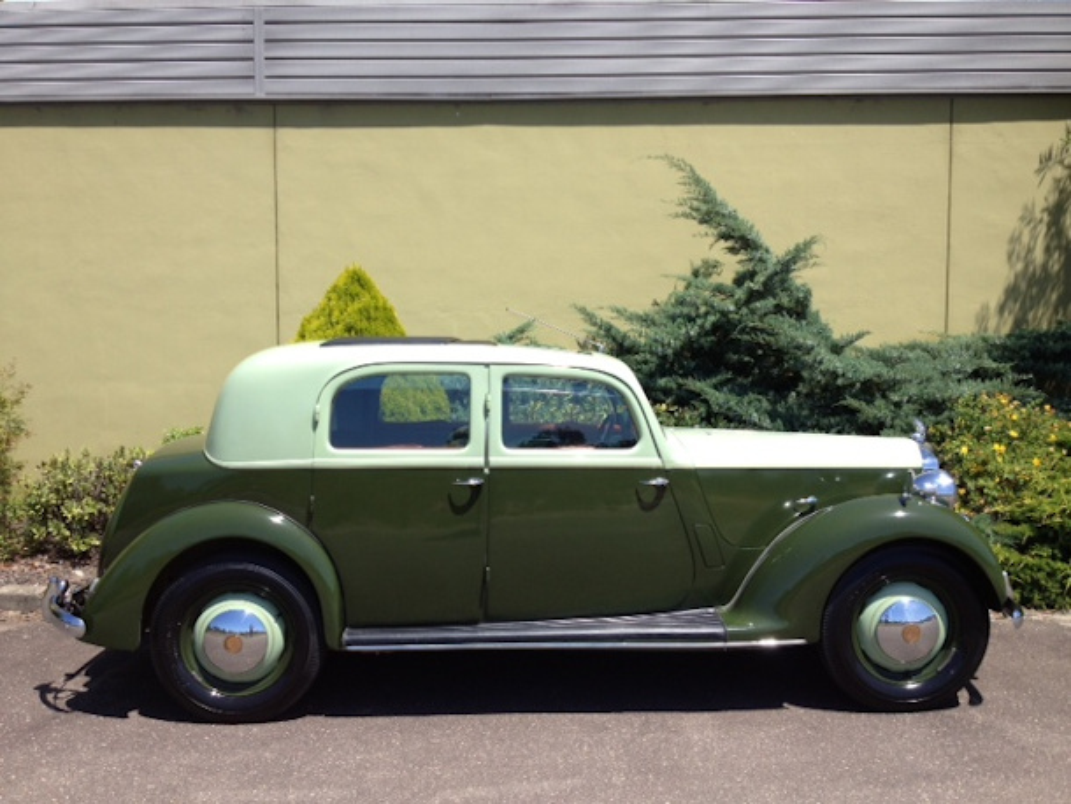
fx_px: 1083
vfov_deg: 40.7
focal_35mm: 35
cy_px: 402
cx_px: 536
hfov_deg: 52.6
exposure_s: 1/1151
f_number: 2.4
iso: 50
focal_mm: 4.28
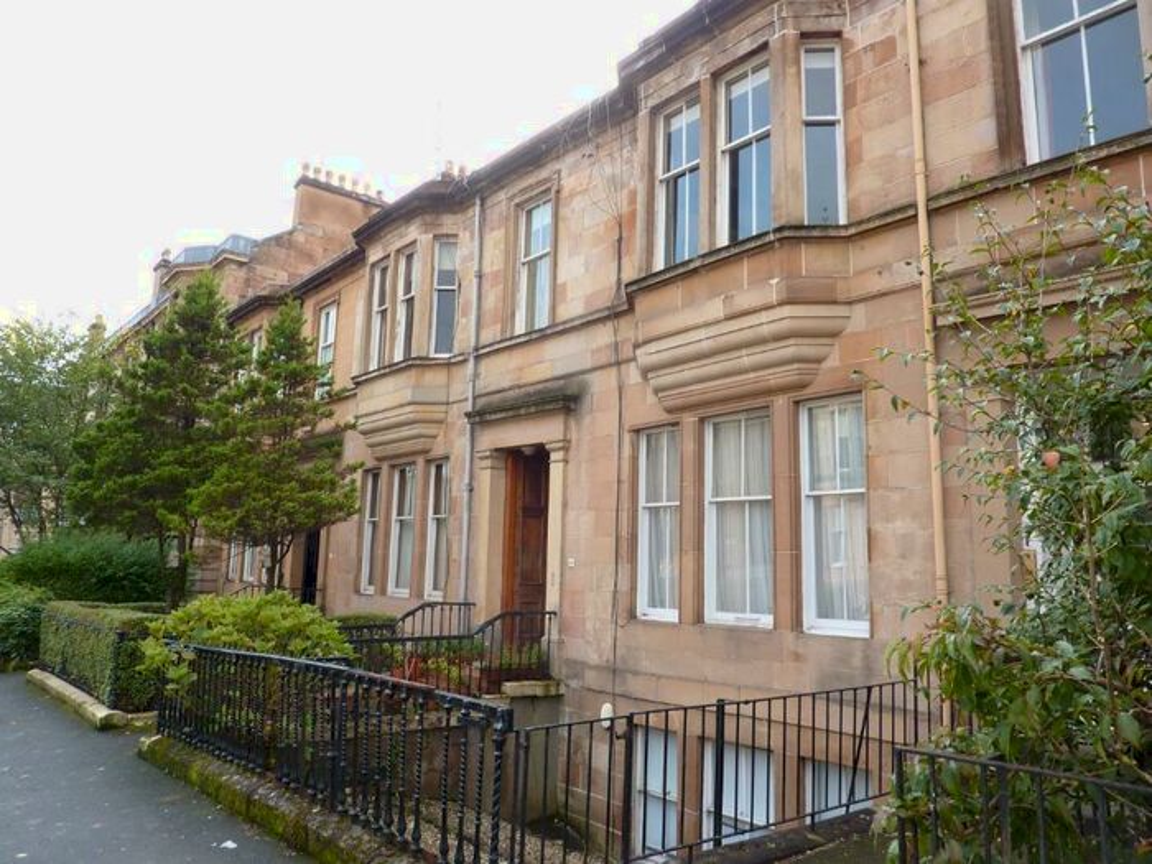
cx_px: 576
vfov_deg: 54.9
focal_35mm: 25
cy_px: 432
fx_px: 832
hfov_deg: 69.4
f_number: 3.5
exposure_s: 1/125
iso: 80
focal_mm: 4.1
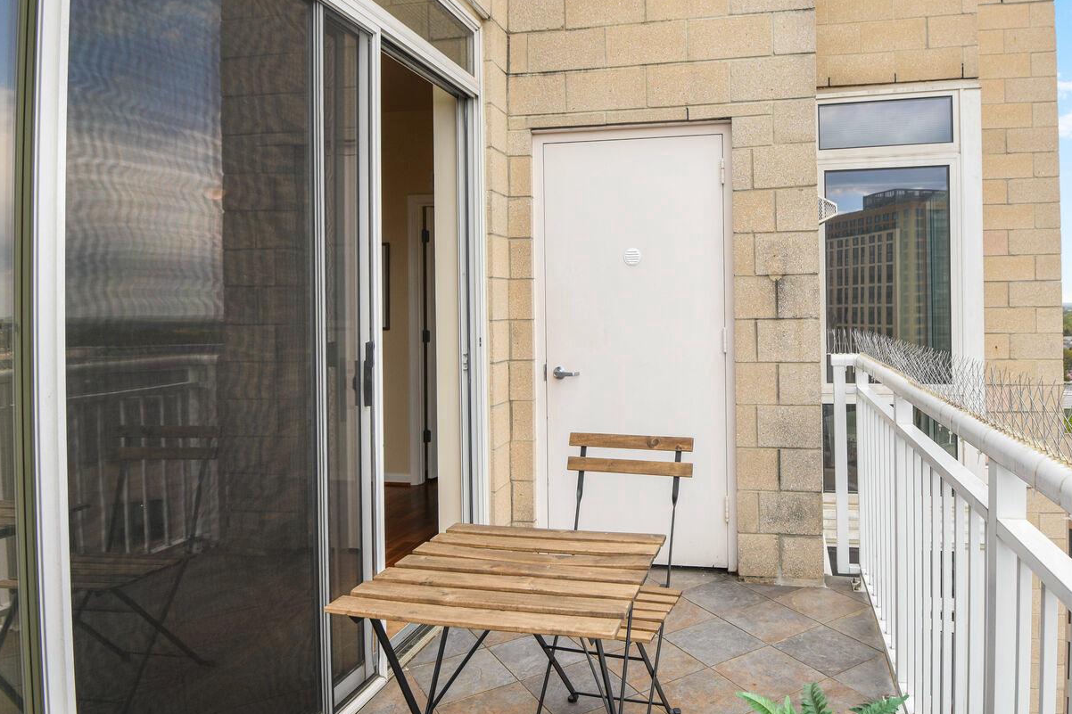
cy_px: 305
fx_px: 685
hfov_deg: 75.2
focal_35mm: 23
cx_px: 647
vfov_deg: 54.9
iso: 200
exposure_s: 1/125
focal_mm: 16
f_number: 8
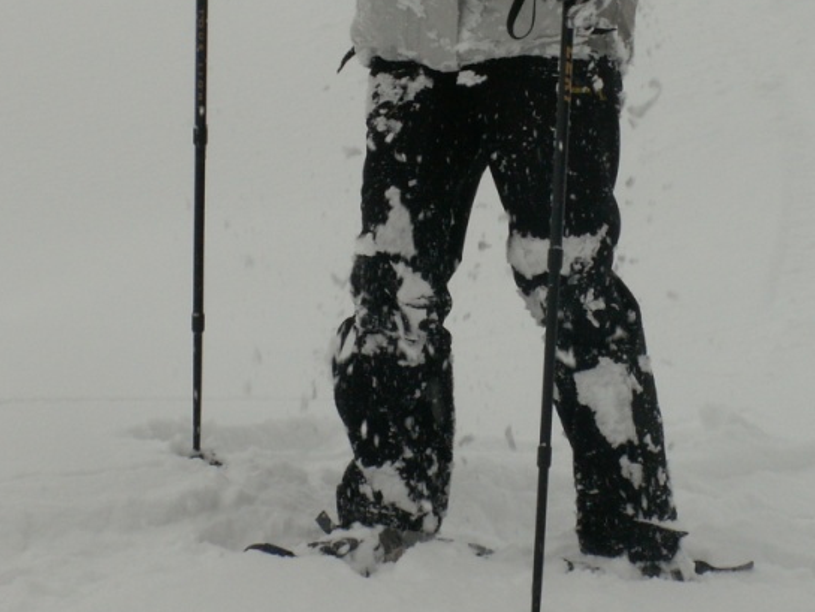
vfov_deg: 6.9
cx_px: 540
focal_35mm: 214
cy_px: 76
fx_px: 5040
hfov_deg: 9.2
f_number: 8
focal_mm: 18.65
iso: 50
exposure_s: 1/200
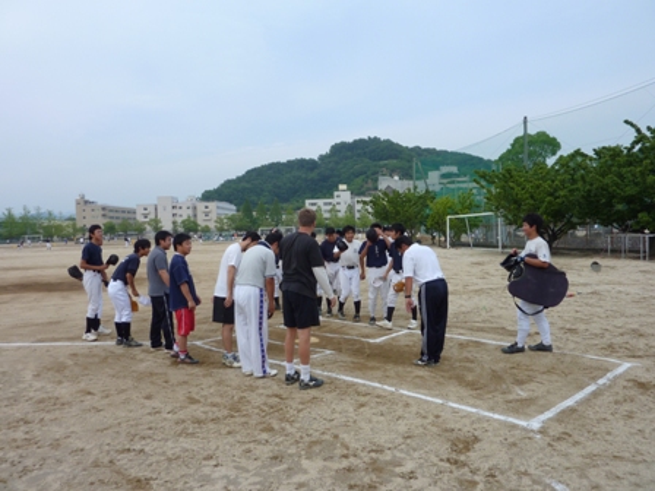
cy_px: 246
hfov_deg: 69.4
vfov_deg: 54.9
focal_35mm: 25
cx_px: 328
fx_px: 473
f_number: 3.3
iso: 80
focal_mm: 4.1
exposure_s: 1/400
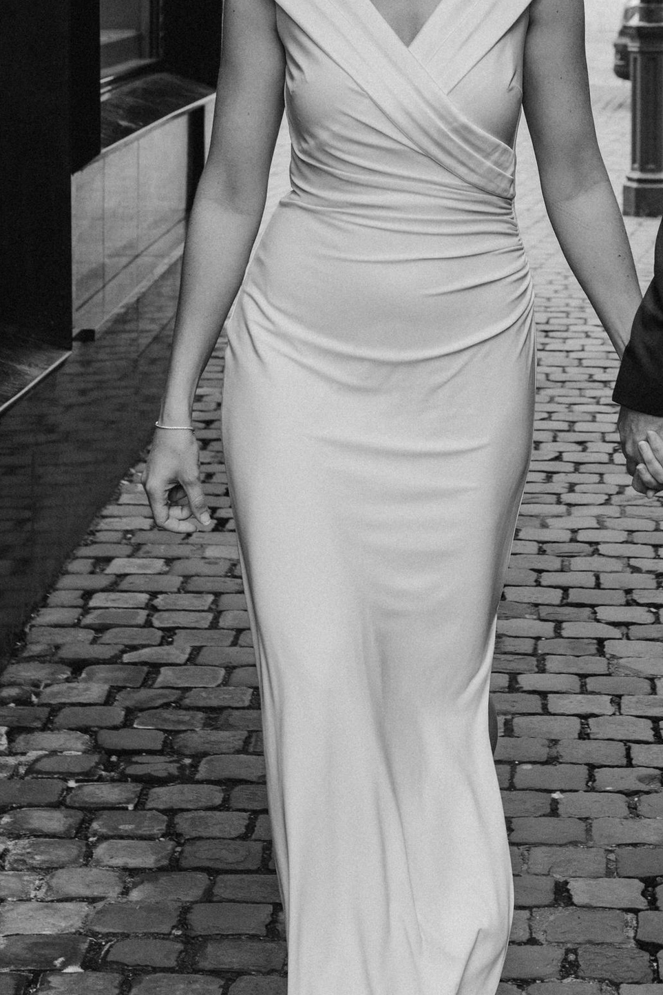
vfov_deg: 21.3
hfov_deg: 14.4
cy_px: 39
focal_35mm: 93
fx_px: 2568
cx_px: 684
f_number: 4.5
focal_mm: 35
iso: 400
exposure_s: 1/500
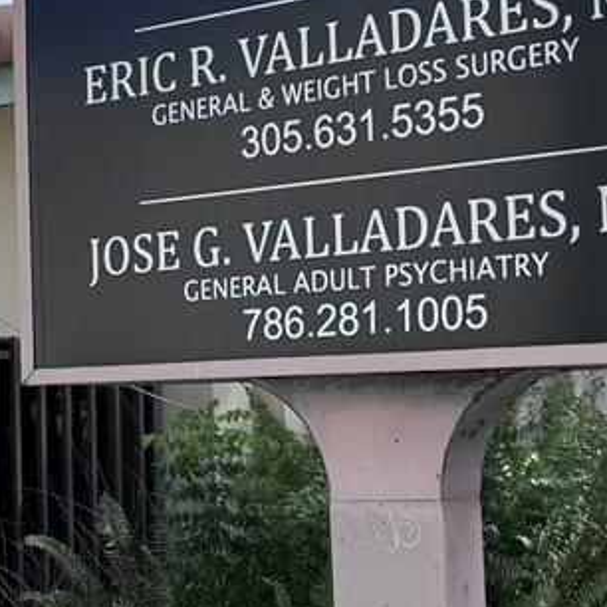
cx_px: -436
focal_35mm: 111
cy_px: 284
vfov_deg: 15.7
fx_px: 2202
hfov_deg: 14.1
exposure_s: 1/6410
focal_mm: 6.76
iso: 80
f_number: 1.78
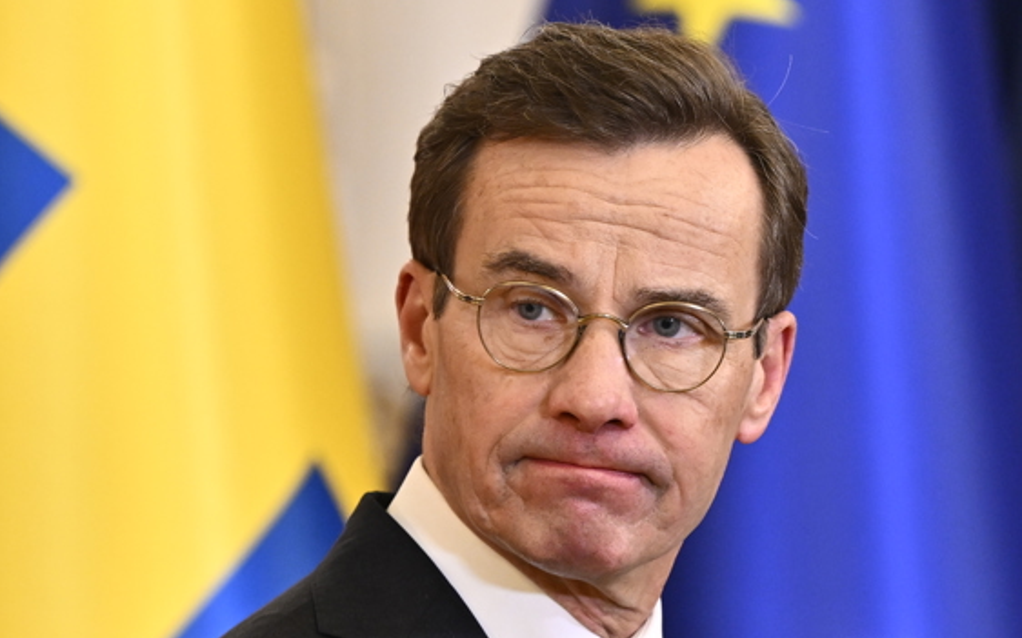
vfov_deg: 3.4
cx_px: 502
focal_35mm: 382
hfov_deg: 5.5
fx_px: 10638
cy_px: 496
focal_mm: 155
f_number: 2.8
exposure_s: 1/250
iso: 900
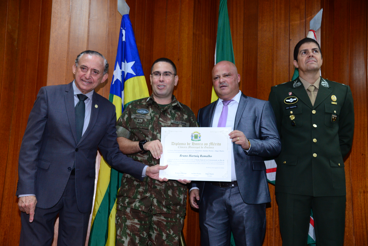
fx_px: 470
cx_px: 184
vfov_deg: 29.3
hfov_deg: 42.7
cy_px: 123
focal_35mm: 46
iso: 2500
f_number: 5
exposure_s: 1/125
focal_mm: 46
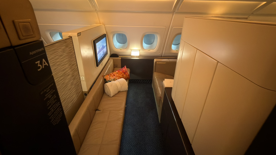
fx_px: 117
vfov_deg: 66.4
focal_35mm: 16
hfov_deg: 99.4
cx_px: 137
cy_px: 62
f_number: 2.2
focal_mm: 2.22
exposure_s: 1/17
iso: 400
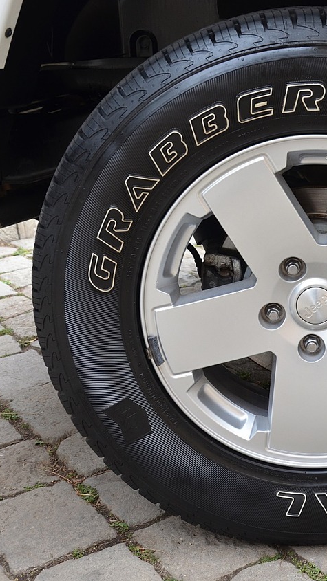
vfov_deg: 36.6
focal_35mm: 57
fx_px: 879
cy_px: 291
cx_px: 313
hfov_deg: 20.5
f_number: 5.6
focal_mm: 24
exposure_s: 1/125
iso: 360
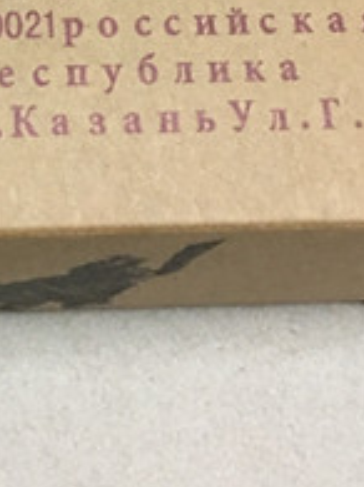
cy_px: -160
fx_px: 1390
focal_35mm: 99
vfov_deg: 18.4
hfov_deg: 14.7
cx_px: 2
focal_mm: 4.15
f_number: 2.2
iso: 80
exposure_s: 1/10
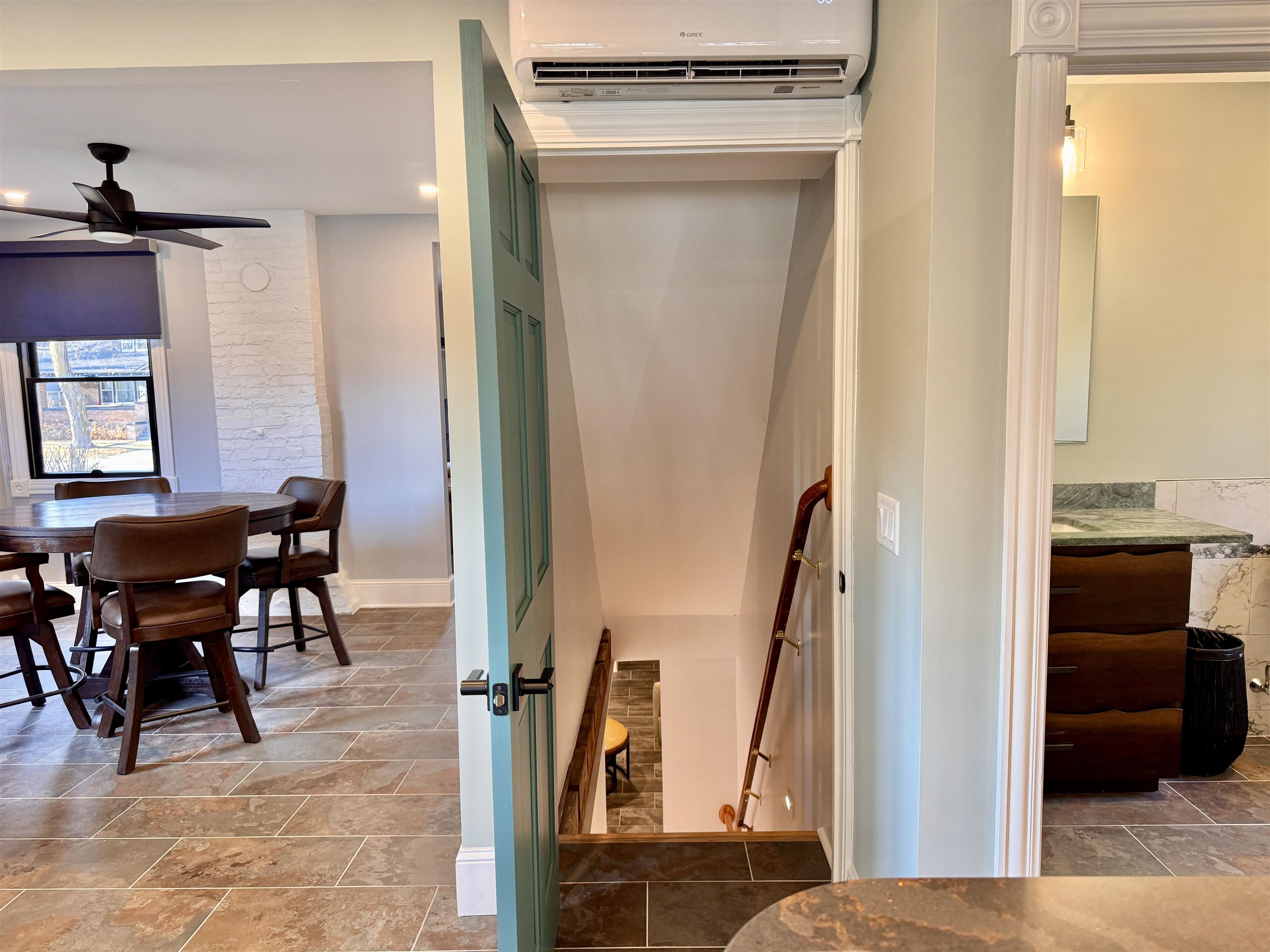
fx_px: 881
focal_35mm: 24
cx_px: 635
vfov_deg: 56.8
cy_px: 476
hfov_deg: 71.6
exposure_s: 1/60
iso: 160
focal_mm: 6.76
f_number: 1.78
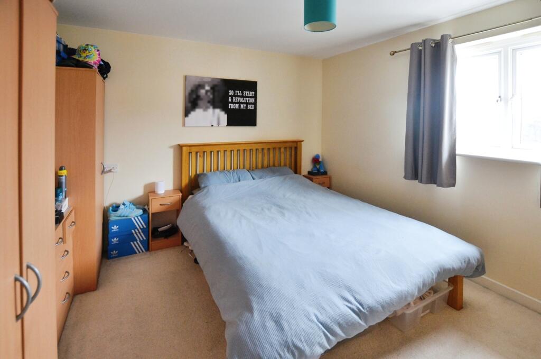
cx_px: 270
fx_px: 225
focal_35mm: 15
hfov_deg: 100.5
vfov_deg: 77.1
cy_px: 180
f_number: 4
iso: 800
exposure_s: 1/60
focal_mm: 10
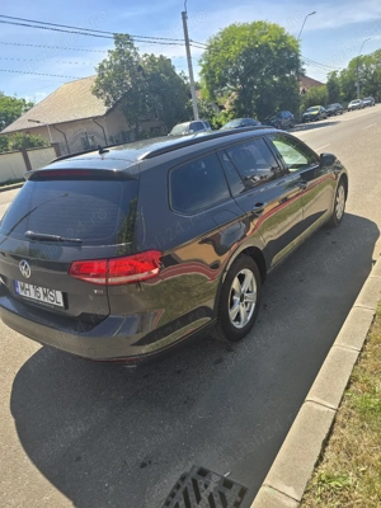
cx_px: 190
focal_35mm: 23
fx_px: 338
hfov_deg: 58.9
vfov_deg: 73.9
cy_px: 254
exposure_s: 1/500
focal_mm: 6.3
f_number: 1.7
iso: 12
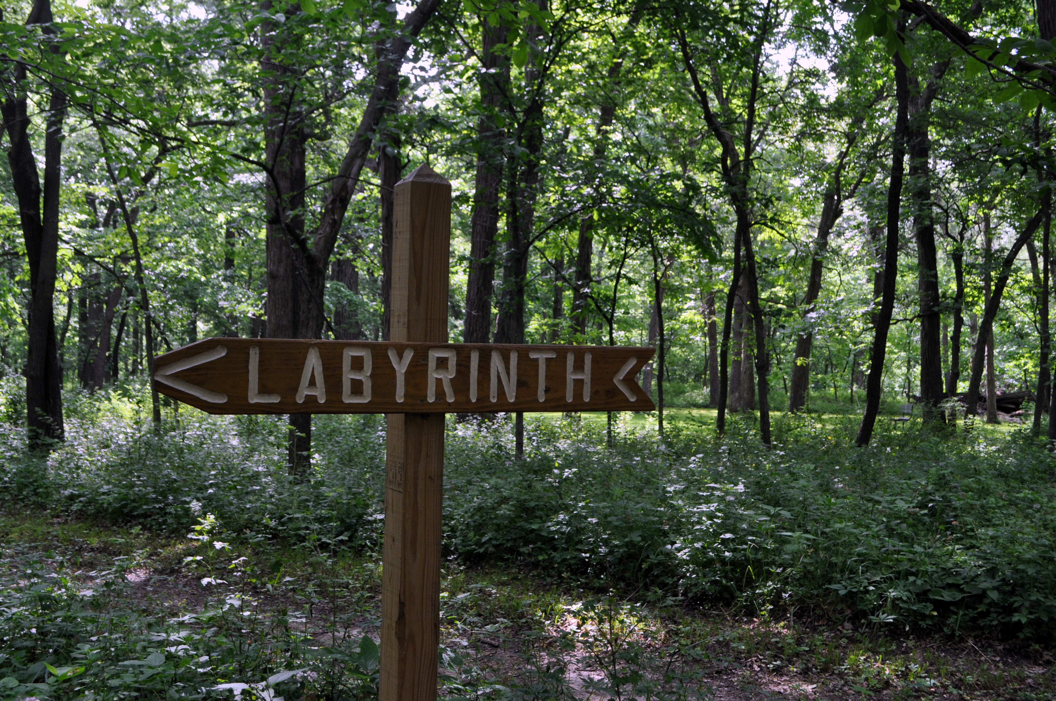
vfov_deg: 34.1
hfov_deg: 49.6
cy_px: 350
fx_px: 1143
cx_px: 528
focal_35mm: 39
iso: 400
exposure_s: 1/60
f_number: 8
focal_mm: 26
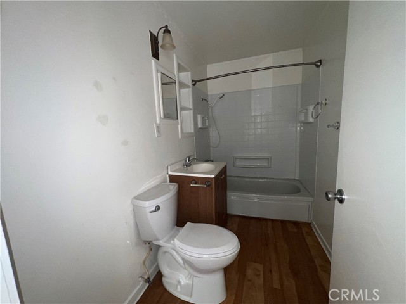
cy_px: 152
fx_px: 152
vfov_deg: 89.9
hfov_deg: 106.2
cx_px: 203
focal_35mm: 13
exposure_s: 1/60
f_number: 1.8
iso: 125
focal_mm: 1.57
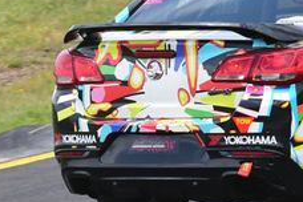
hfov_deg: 1.1
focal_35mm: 1845
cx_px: 369
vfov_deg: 0.7
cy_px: 40
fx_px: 15528
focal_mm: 350
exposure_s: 1/640
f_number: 11
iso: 800
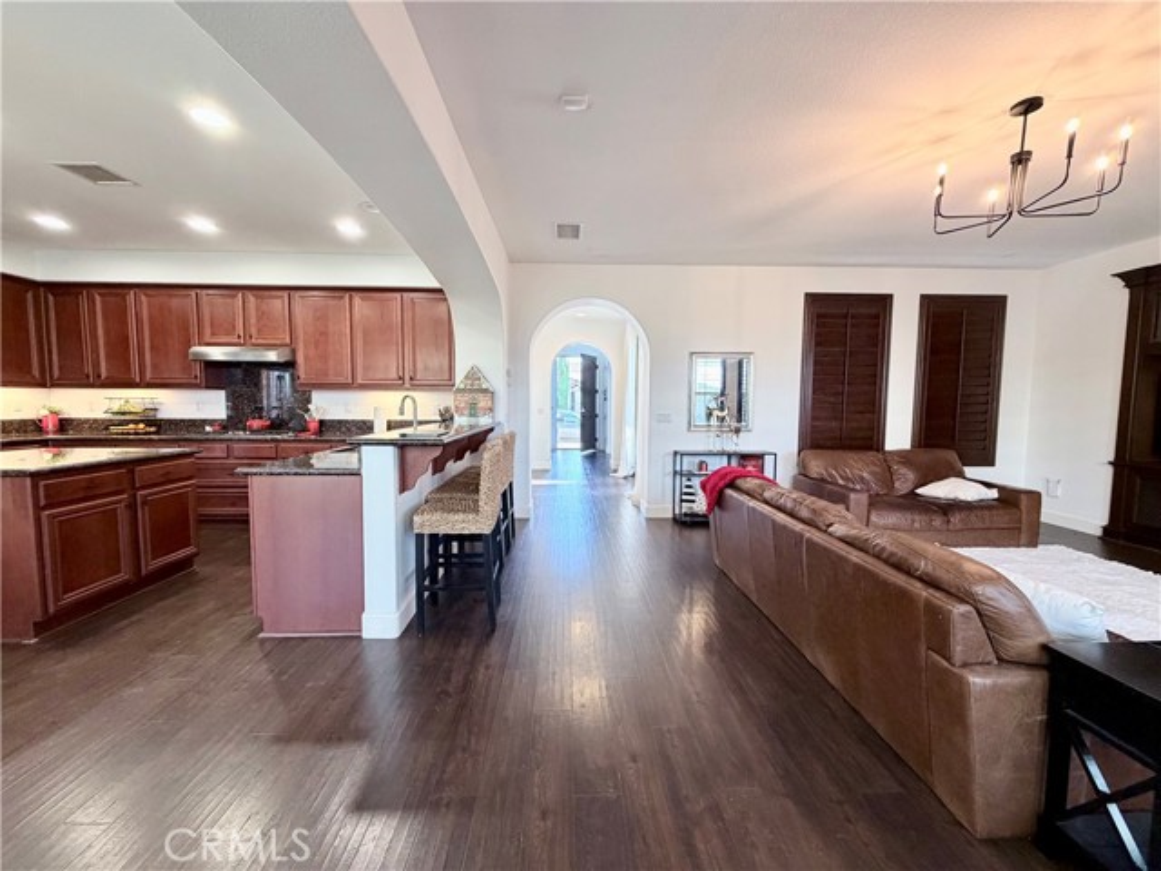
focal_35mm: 14
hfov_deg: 102.1
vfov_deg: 85.7
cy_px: 436
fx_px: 470
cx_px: 580
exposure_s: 1/60
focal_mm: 2.22
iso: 320
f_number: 2.2
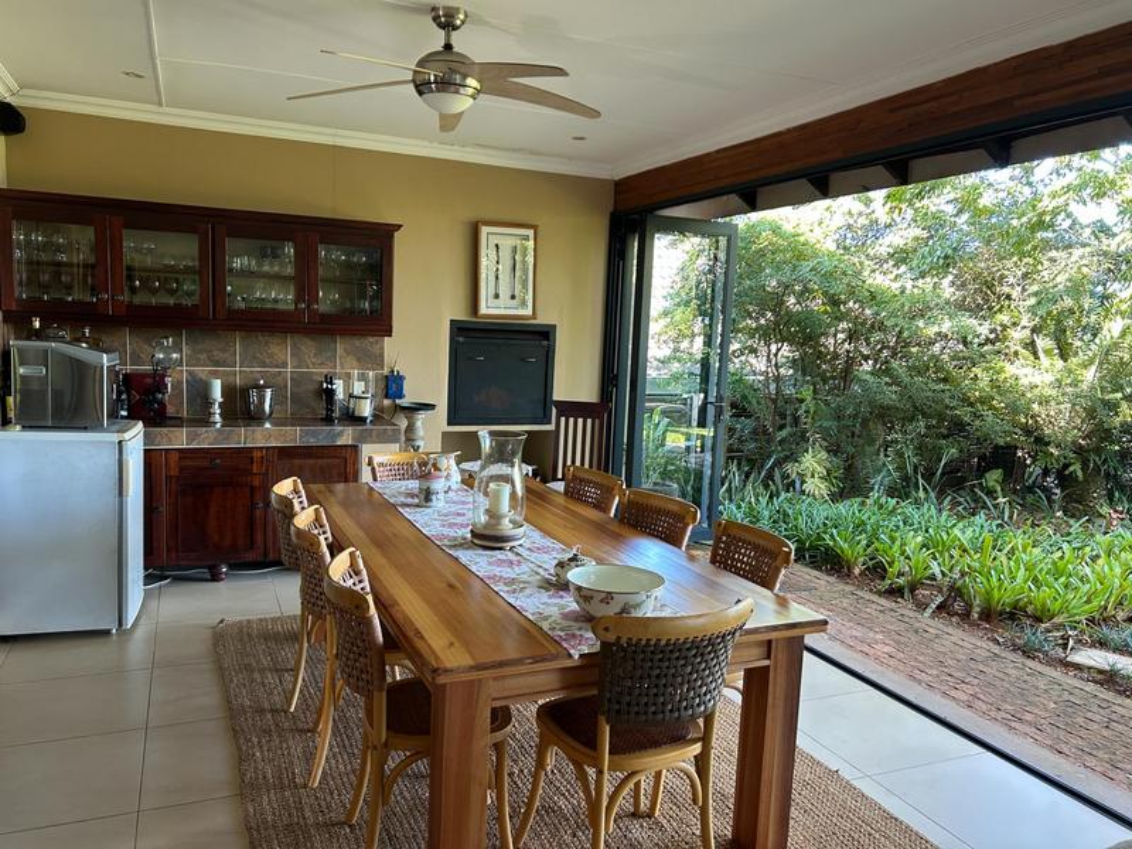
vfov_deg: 53.1
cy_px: 424
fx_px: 850
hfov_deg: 67.3
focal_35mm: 26
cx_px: 566
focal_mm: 5.7
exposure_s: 1/99
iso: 125
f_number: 1.5
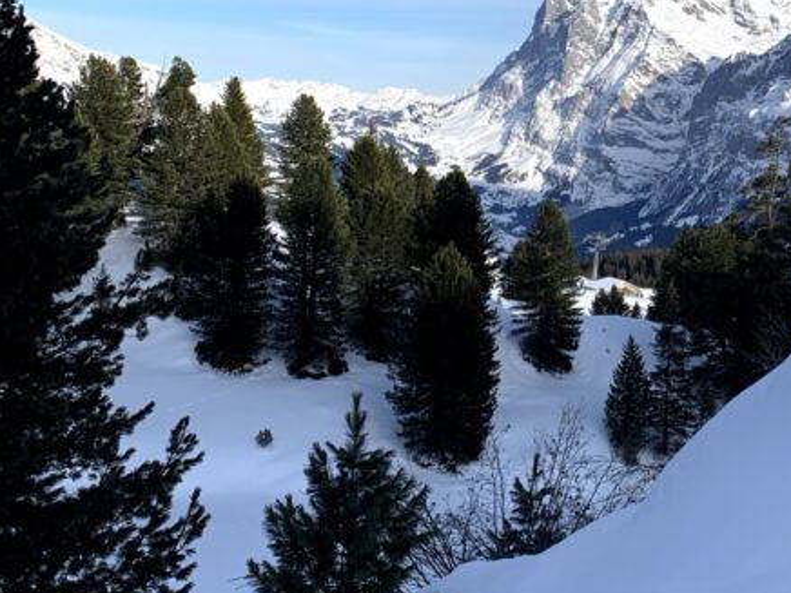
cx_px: 782
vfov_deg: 23.8
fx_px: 1394
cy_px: 141
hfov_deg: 29.7
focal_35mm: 61
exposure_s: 1/2309
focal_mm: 4.25
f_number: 1.8
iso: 25
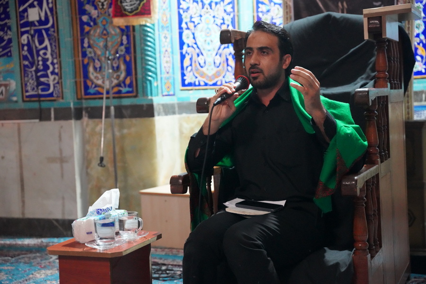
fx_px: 676
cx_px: 213
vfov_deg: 23.7
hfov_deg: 35.0
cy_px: 142
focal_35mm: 57
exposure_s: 1/50
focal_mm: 57.1
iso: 12800
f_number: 2.8
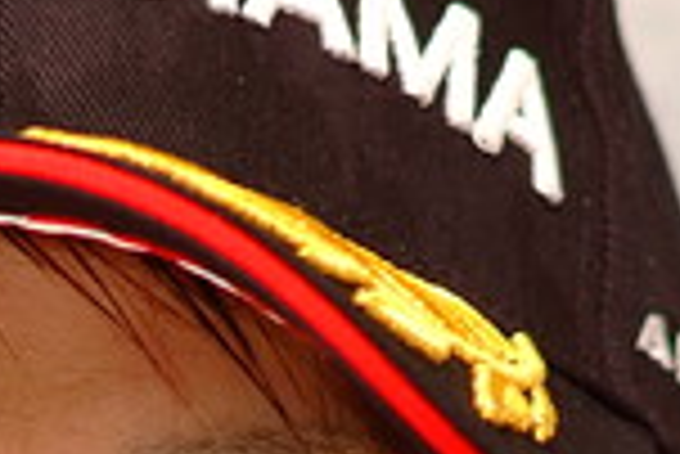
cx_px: 108
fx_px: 24333
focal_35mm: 1287
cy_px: 863
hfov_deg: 1.6
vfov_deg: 1.1
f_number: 2.8
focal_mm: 180
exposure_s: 1/125
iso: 200
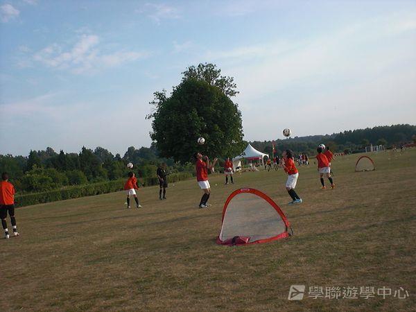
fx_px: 457
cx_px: 208
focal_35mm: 38
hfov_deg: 49.0
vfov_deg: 37.7
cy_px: 156
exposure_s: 1/640
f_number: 5.6
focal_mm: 6.3
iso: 200
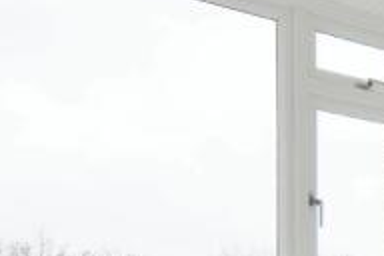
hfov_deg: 21.7
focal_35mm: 80
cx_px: 558
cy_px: 342
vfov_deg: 16.1
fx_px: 853
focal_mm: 10
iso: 200
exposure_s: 1/125
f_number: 5.6
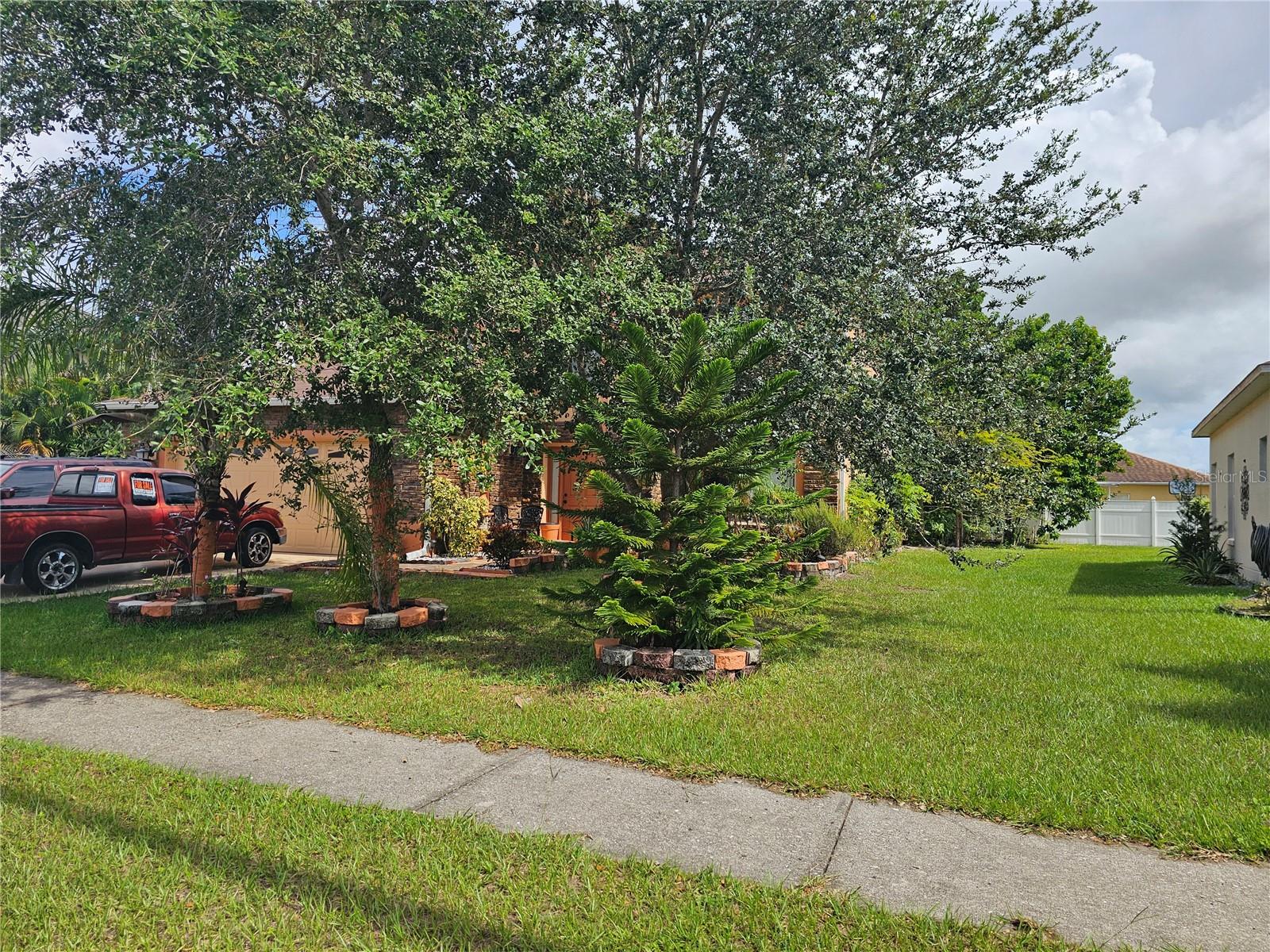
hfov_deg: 73.9
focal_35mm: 23
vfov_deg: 58.9
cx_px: 635
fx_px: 844
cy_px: 476
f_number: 1.7
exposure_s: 1/788
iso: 10
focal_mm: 6.3
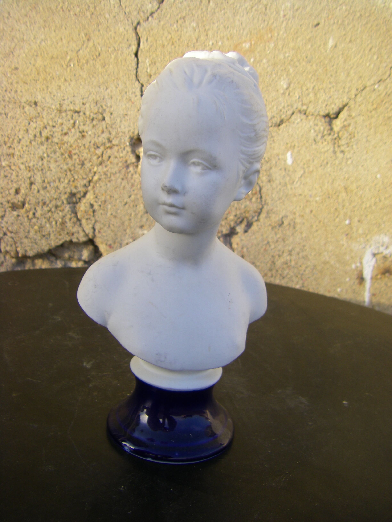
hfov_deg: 37.7
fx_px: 574
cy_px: 261
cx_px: 196
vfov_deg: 49.0
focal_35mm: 38
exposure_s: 1/125
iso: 64
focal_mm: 6.3
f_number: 3.5
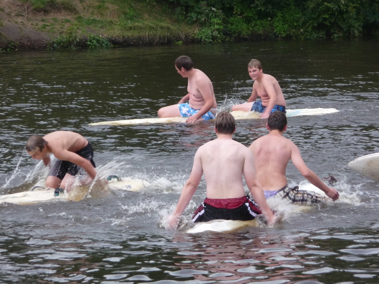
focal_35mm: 280
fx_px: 3066
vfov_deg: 5.3
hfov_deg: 7.1
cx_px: 190
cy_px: 142
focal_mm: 47
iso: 200
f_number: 4.9
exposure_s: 1/60
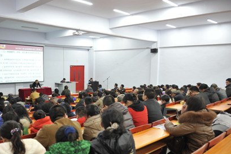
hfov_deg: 56.8
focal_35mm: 33
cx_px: 91
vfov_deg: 39.8
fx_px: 212
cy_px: 89
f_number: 2.8
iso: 1000
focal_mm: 27
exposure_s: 1/60
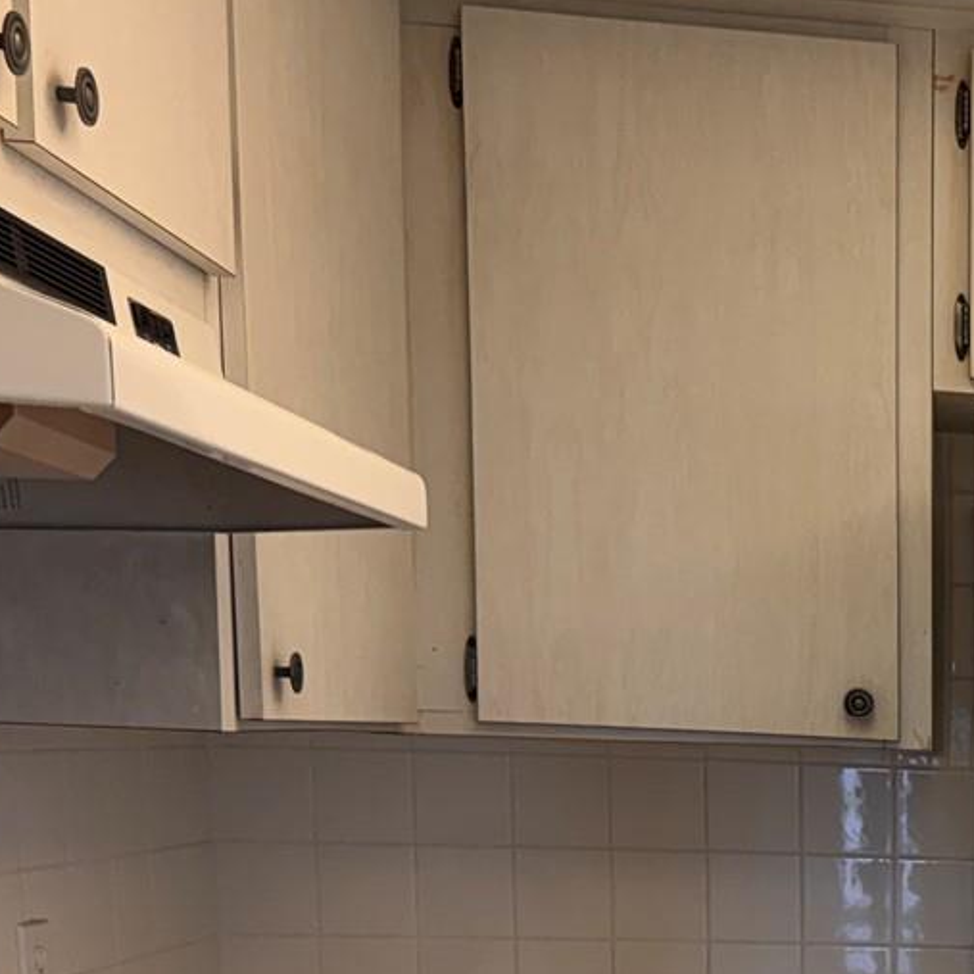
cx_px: 1324
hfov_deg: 22.5
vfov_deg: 24.0
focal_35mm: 67
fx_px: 2133
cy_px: 1074
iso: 100
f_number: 1.78
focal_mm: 6.76
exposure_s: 1/120
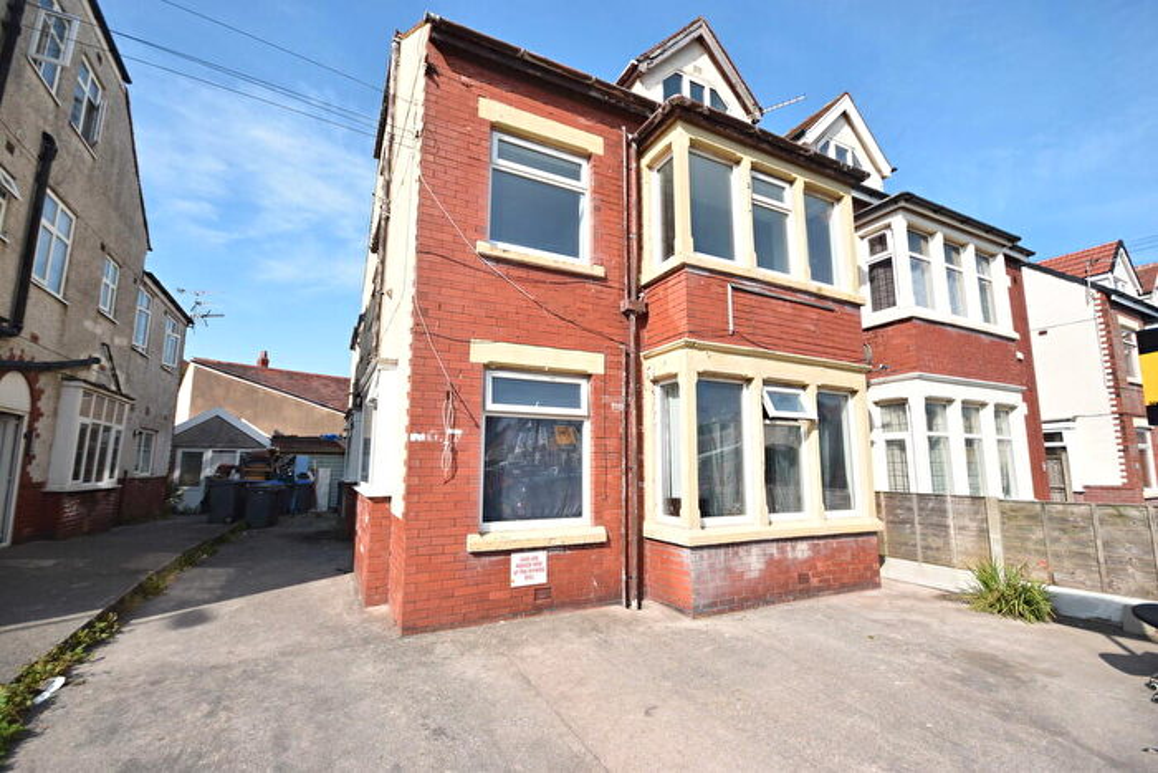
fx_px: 483
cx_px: 579
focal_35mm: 15
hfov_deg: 100.4
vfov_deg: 77.4
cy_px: 386
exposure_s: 1/500
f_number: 4
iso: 100
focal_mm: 10
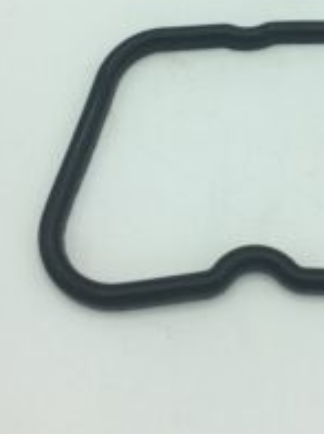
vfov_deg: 32.0
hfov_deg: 24.5
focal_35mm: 59
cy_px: 93
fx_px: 739
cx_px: 238
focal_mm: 4.15
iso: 25
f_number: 2.2
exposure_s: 1/864
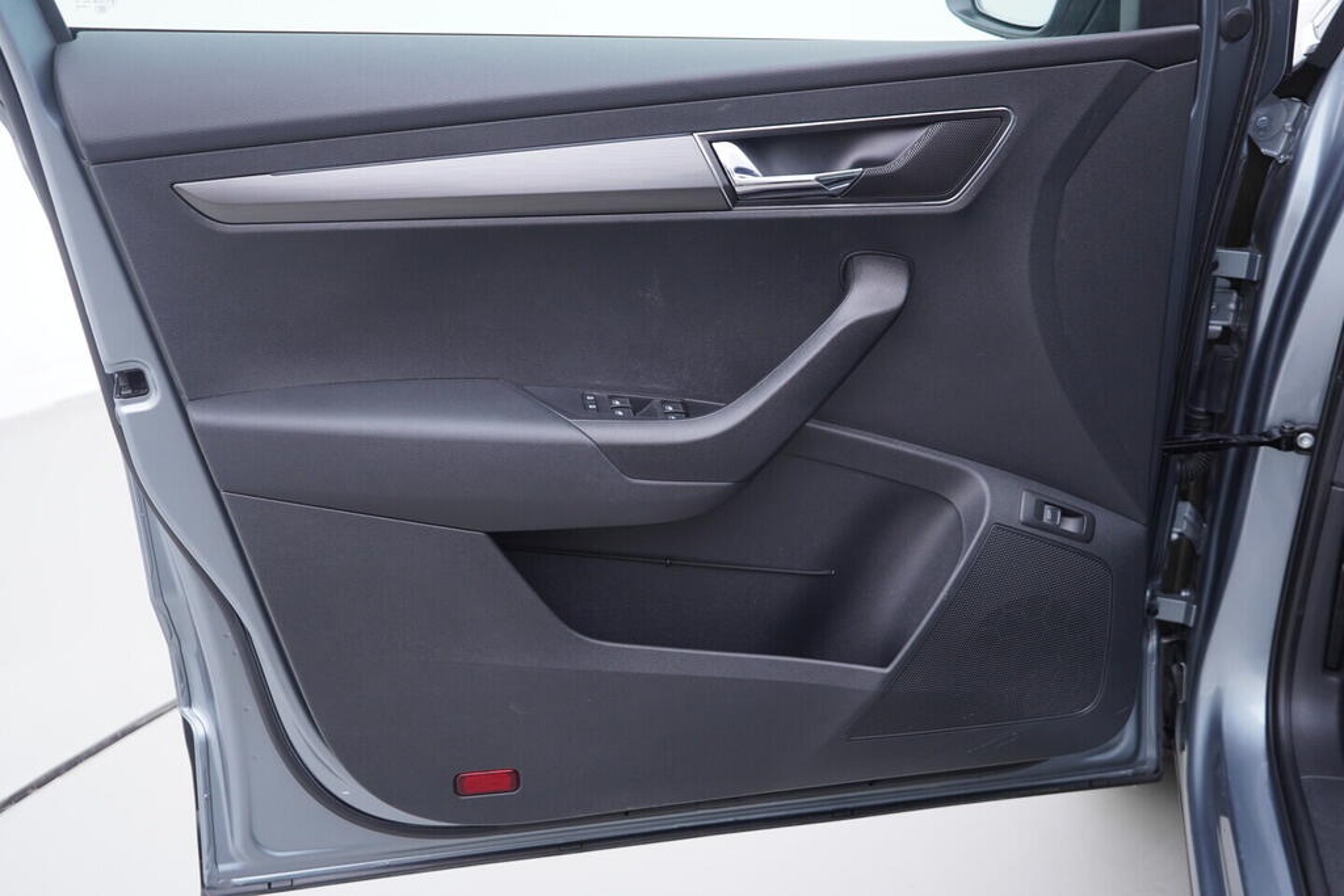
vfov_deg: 36.9
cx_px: 672
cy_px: 448
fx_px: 1344
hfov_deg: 53.1
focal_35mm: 36
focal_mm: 24
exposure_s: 1/40
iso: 125
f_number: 2.8
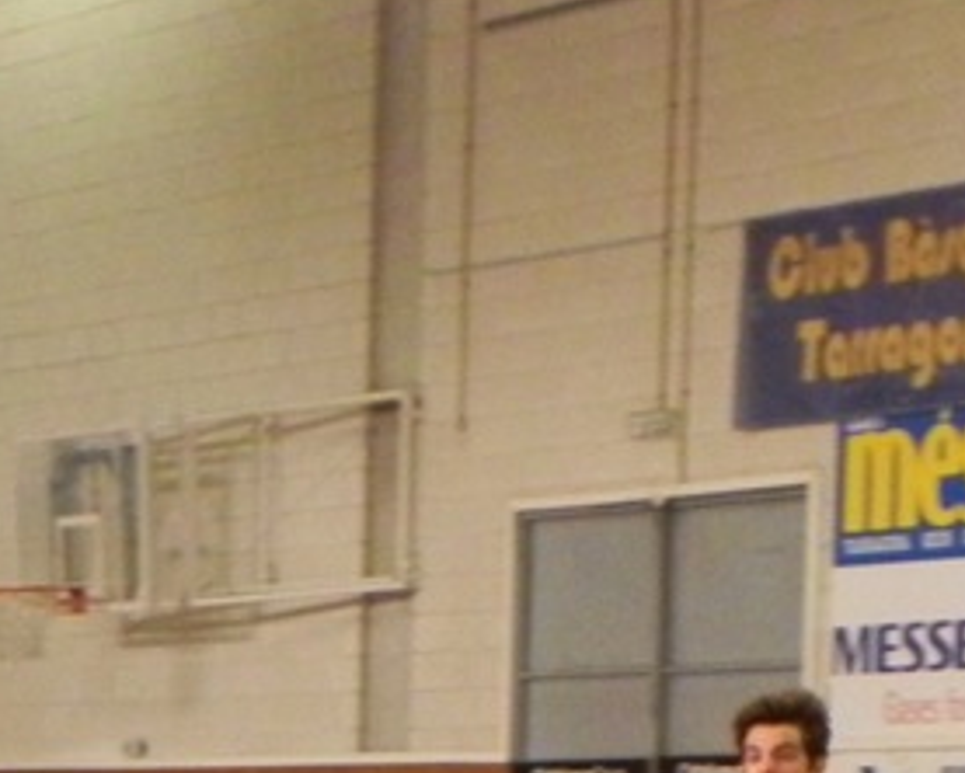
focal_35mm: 238
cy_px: 1125
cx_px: -261
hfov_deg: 8.0
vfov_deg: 6.4
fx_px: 6802
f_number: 3.5
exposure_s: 1/125
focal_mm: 11.8
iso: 800
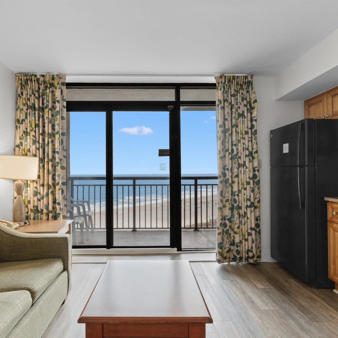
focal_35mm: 20
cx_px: 150
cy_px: 170
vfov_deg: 74.8
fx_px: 221
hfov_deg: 74.6
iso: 100
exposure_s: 1/20
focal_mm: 10
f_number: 4.5
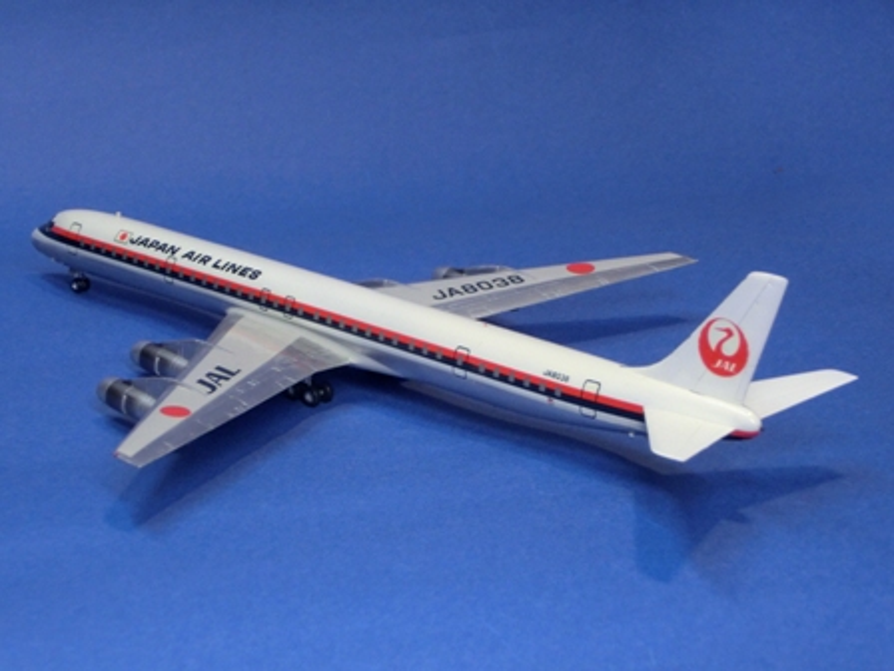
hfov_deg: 22.3
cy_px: 336
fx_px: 2273
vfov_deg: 16.8
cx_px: 447
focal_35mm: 88
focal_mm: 15.51
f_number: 5.1
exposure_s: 1/60
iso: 500
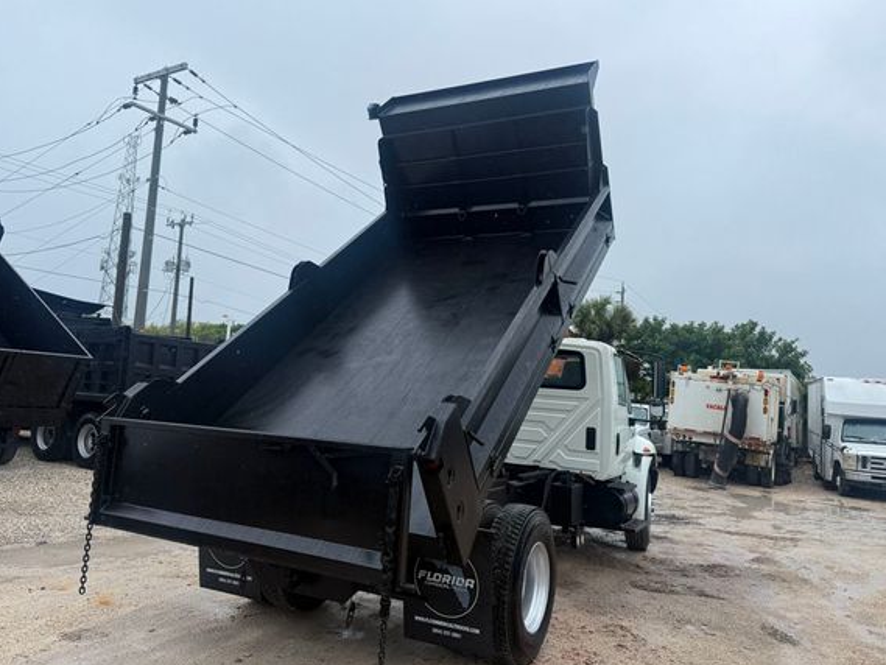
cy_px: 321
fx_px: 691
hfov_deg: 65.2
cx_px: 413
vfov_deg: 51.4
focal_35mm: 27
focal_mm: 6.76
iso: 80
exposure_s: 1/2445
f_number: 1.78
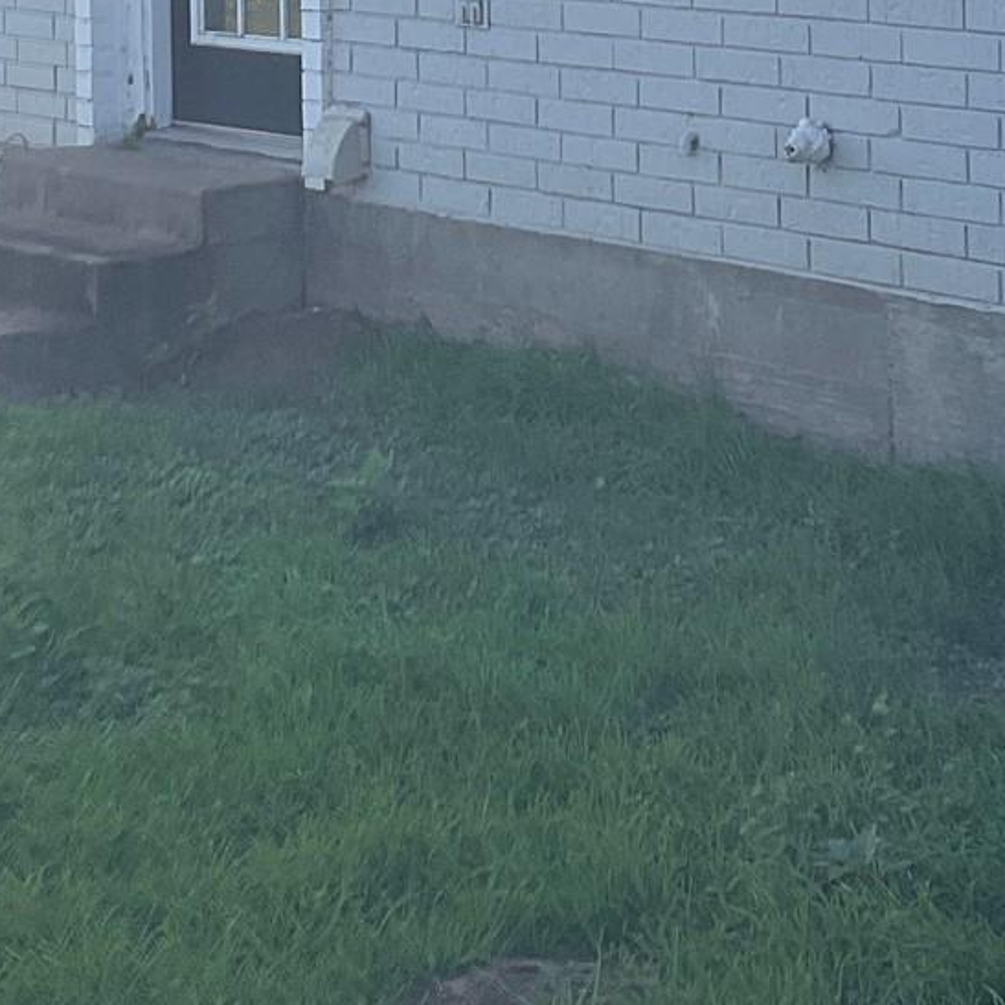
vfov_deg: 17.4
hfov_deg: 18.1
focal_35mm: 96
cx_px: 417
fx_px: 3153
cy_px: -165
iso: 16
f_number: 1.8
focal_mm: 3
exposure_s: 1/1342
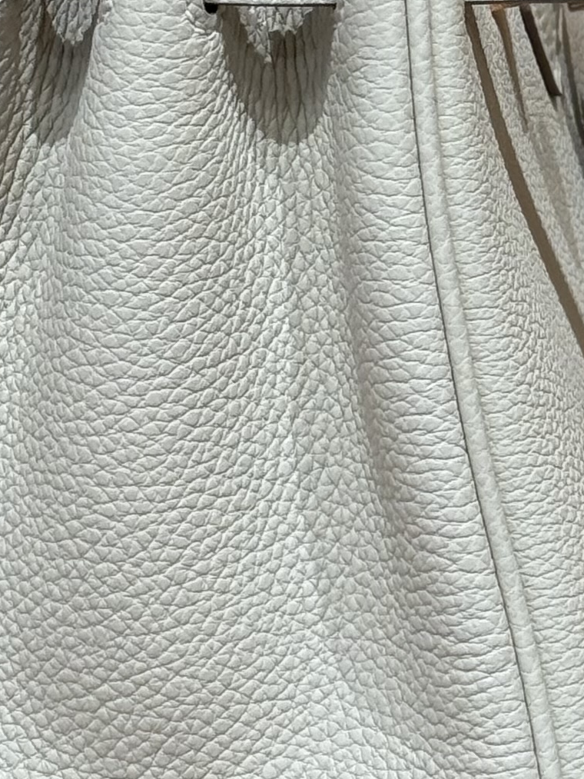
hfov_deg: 7.8
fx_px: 4296
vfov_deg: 10.3
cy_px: -29
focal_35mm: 191
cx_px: 266
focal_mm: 6.76
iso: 64
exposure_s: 1/100
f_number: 1.78
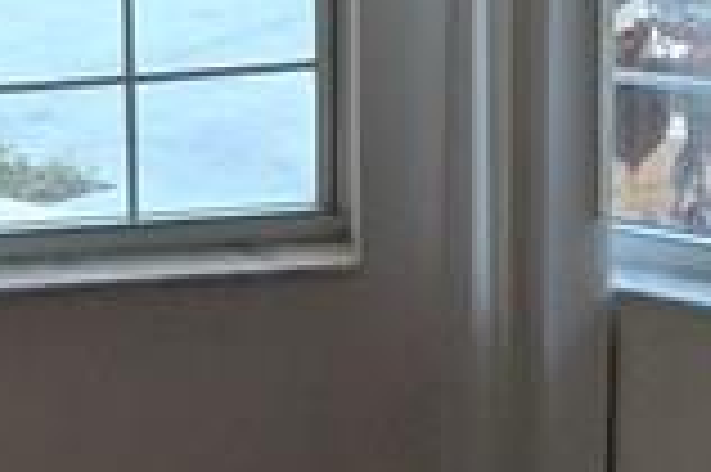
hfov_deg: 10.8
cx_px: -675
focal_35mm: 175
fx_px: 3453
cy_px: 526
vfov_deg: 7.8
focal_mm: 4.67
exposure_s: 1/60
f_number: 2
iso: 364
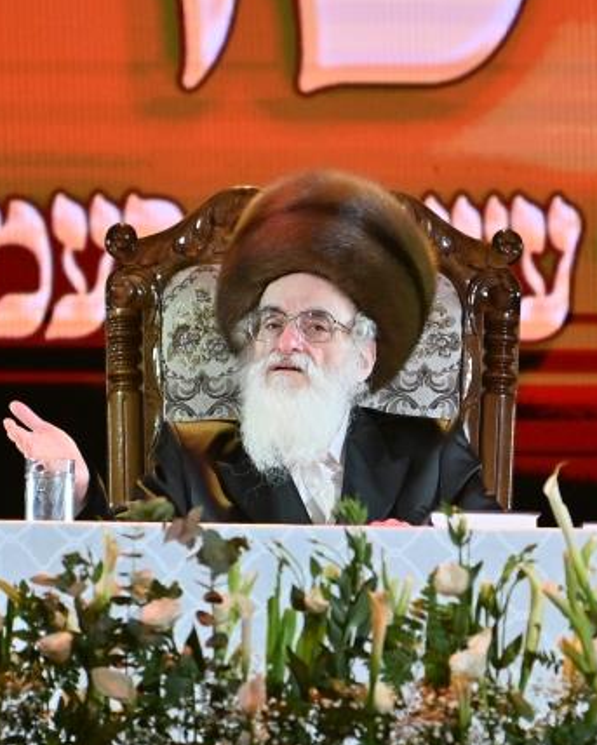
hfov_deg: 2.3
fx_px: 14848
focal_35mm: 673
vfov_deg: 2.9
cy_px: 413
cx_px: 367
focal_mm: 200
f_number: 2.8
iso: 320
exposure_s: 1/500
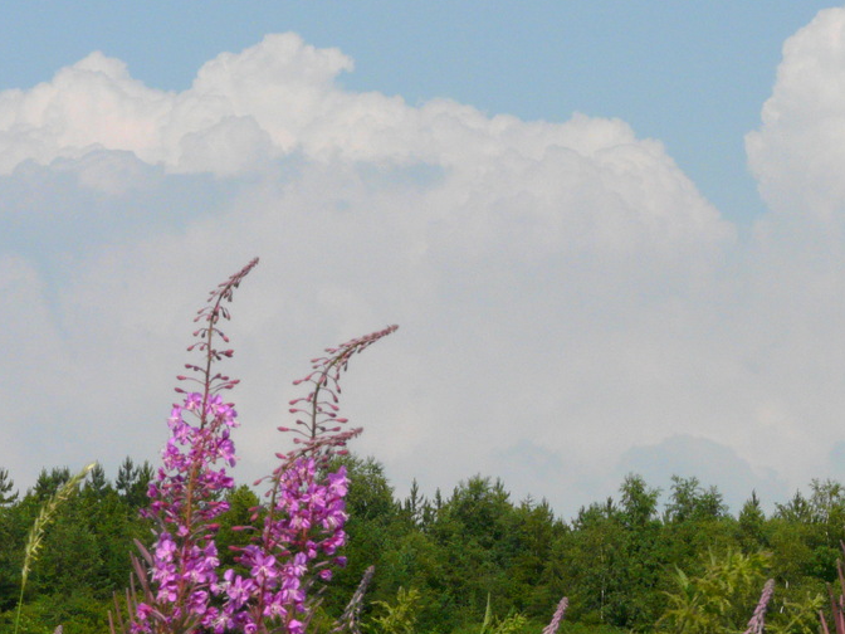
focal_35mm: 192
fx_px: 4687
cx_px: 528
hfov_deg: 10.3
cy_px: 152
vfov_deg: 7.7
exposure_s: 1/500
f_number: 8
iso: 100
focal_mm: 20.6
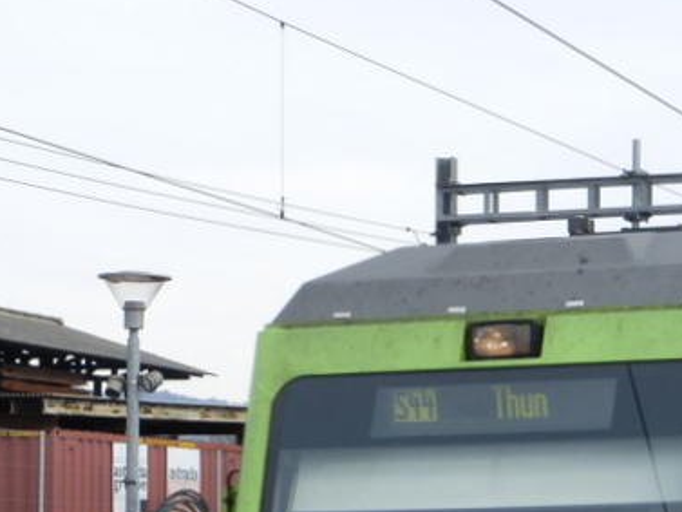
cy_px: 637
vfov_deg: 11.2
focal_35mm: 130
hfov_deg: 15.0
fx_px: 2562
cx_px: 639
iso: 100
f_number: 4.2
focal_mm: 8.5
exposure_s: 1/400
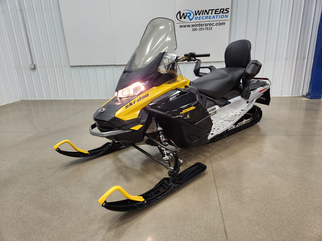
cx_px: 161
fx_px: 214
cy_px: 120
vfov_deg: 58.9
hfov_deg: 73.9
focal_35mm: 23
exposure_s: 1/120
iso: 160
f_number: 1.8
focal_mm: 5.4
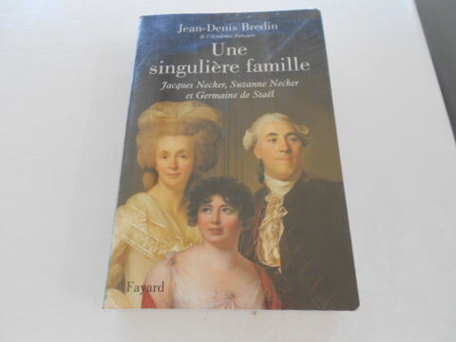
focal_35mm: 26
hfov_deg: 67.3
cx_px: 228
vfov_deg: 53.1
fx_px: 343
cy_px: 171
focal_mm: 4.6
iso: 80
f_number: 3.2
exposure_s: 1/40
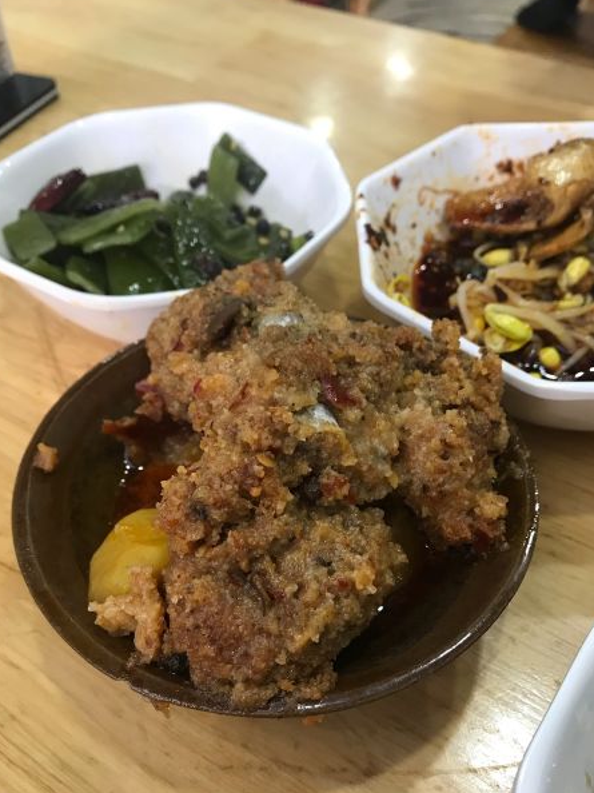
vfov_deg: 55.2
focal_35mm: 33
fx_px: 756
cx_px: 294
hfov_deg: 42.9
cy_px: 453
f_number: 1.8
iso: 40
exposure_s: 1/20
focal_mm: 3.99
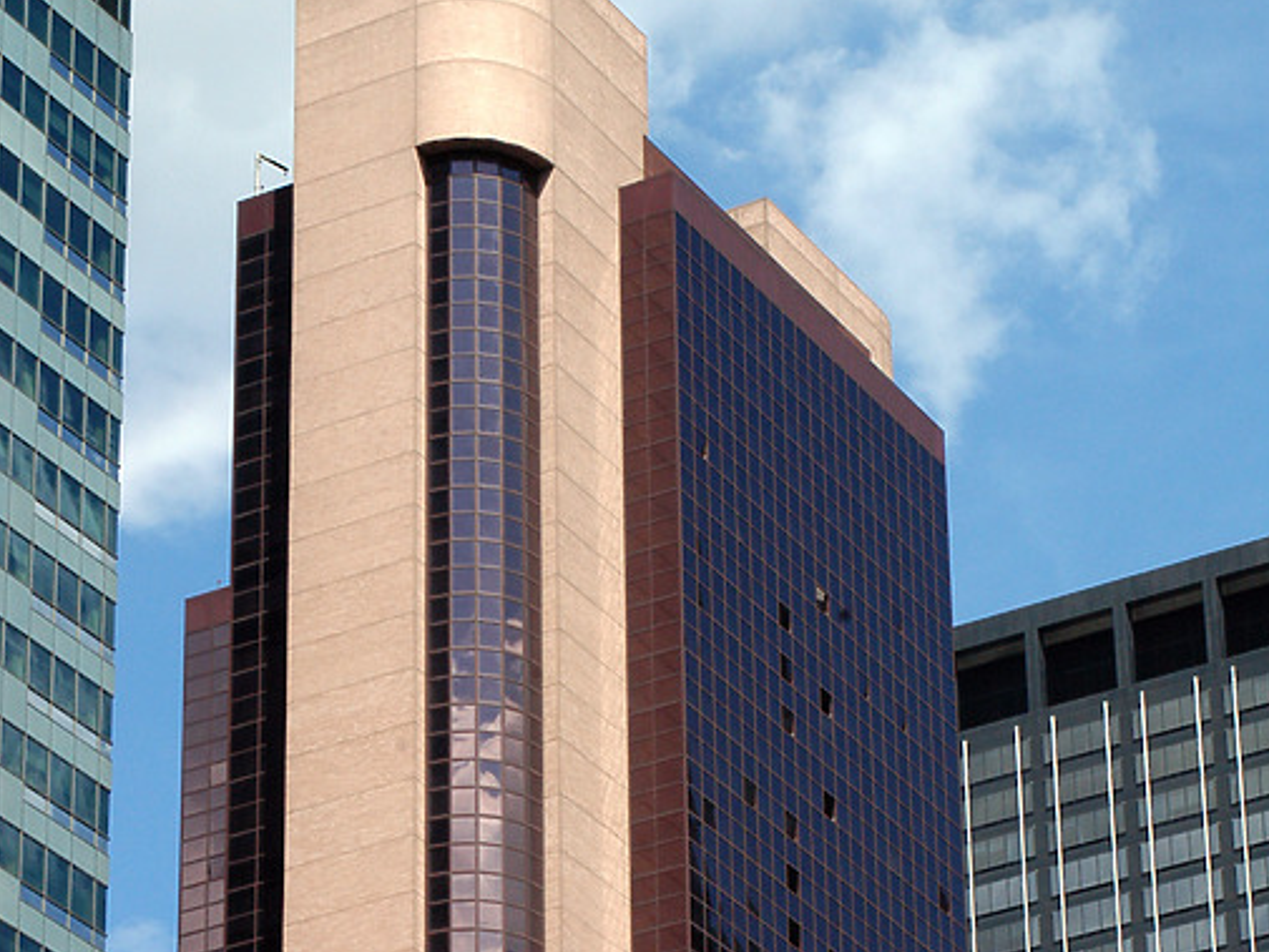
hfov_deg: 13.2
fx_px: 5464
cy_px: 857
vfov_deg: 9.9
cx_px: 563
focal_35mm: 149
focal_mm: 58
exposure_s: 1/400
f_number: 10
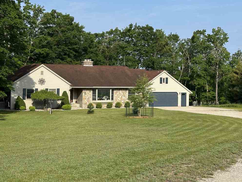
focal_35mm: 62
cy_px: 65
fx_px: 433
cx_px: 144
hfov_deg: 31.1
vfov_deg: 23.6
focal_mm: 6.86
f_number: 1.78
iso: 64
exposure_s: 1/3597
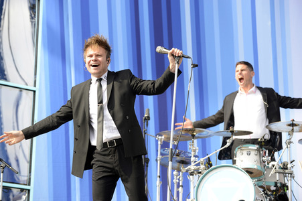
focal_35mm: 125
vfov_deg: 11.0
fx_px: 1048
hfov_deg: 16.4
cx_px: 151
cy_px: 100
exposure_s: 1/400
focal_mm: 125
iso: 200
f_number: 5.6
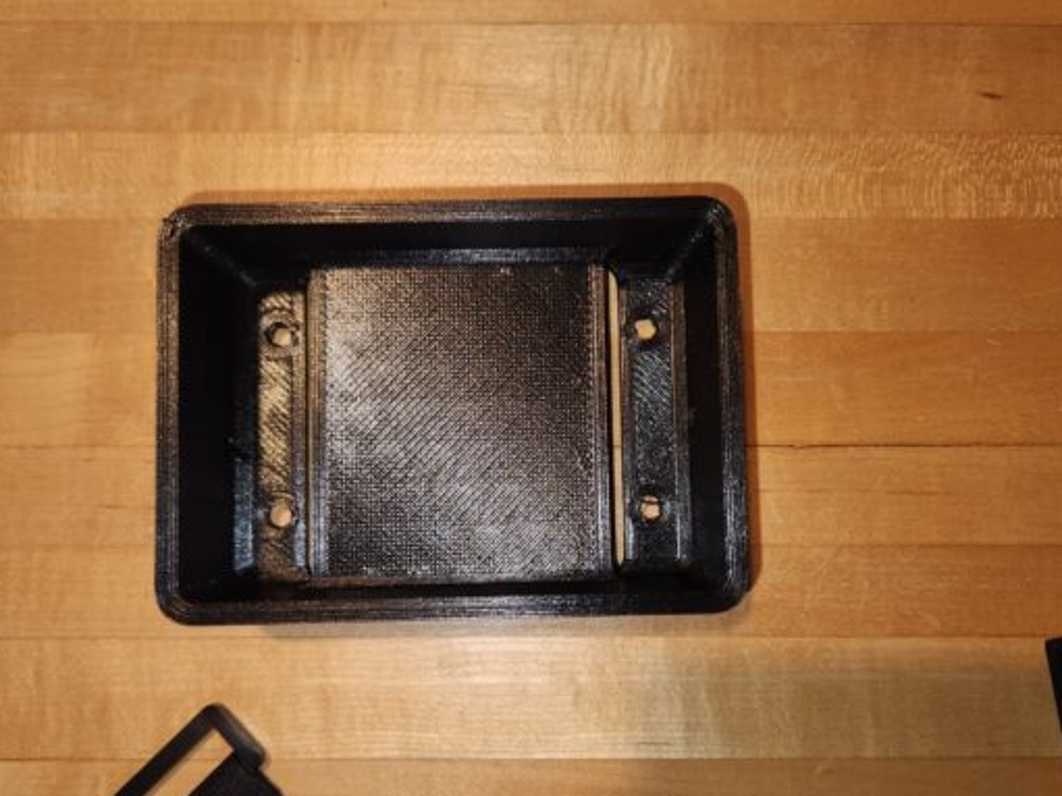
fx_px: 828
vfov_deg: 51.3
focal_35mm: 27
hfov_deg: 65.3
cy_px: 430
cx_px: 530
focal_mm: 5.4
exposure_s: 1/60
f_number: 1.8
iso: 100
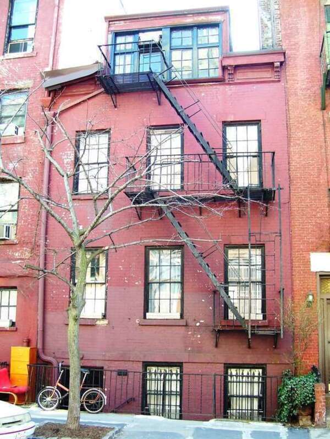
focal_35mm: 36
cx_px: 165
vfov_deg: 51.4
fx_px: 458
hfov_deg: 39.7
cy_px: 220
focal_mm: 6
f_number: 2.7
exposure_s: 1/45
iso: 80
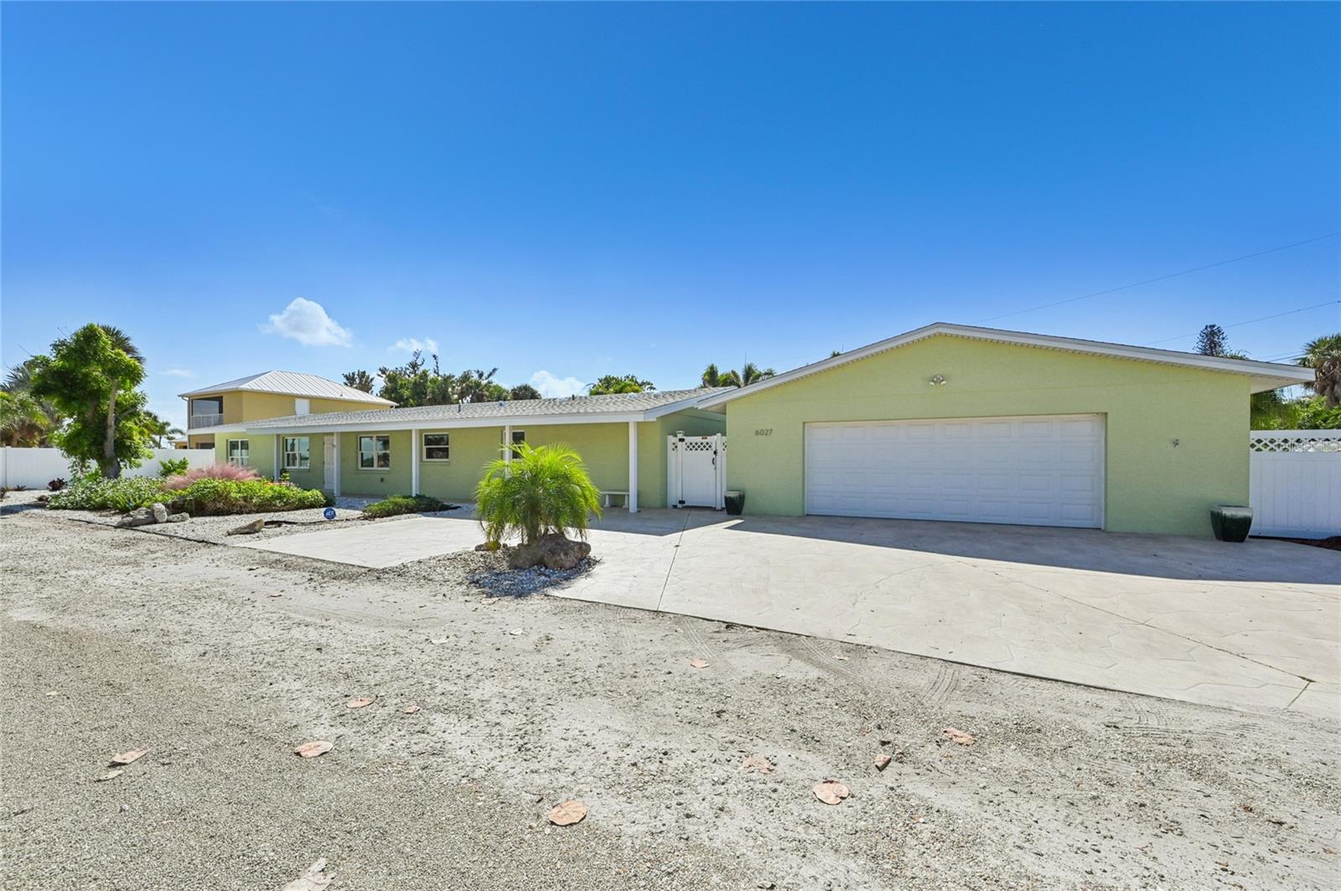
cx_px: 670
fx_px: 521
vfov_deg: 81.1
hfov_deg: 104.3
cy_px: 446
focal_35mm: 14
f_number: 8
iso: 400
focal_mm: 14
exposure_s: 1/3200
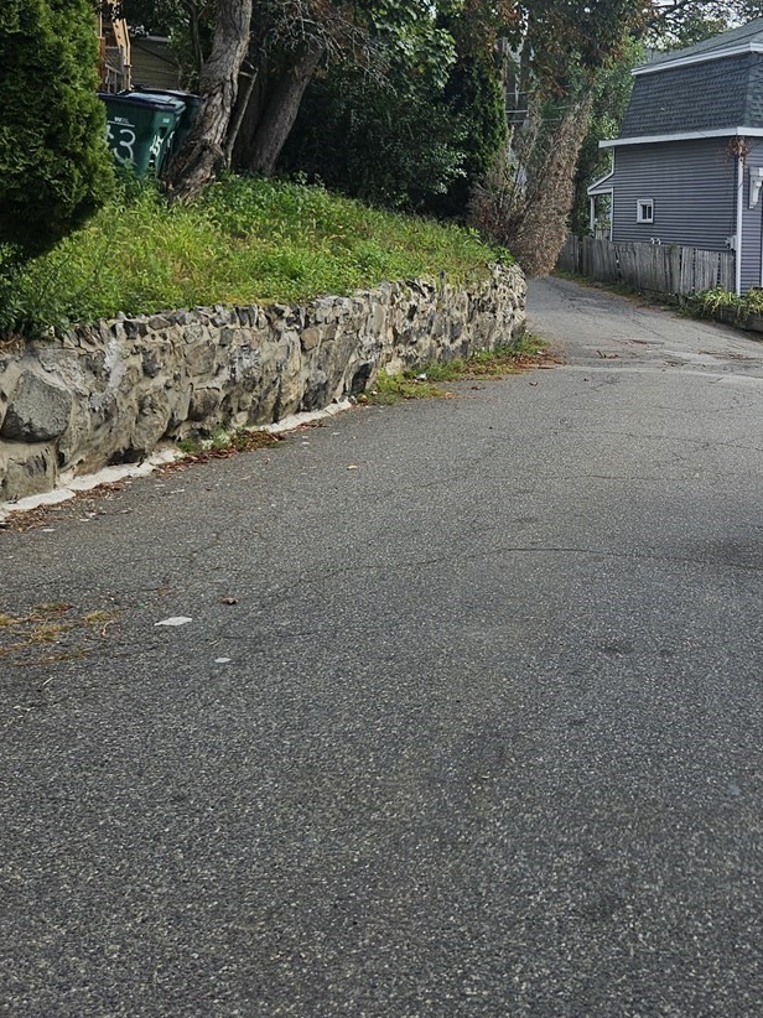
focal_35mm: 43
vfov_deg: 42.8
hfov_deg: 32.0
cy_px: 281
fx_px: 1264
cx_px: 684
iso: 25
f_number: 1.8
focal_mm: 5.4
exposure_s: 1/1593
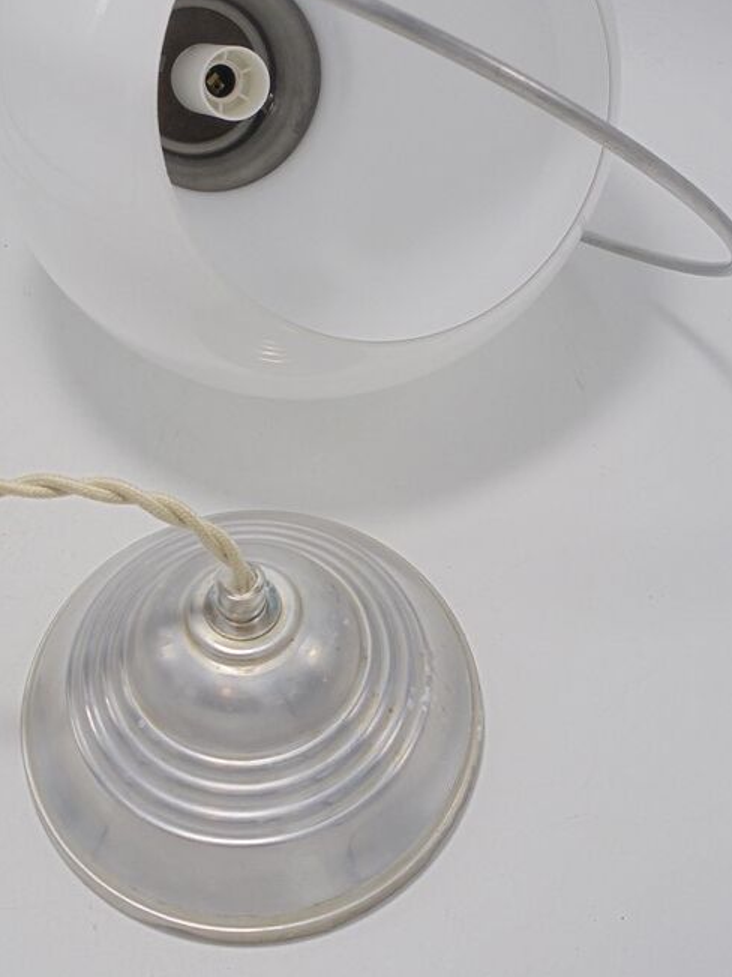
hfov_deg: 30.9
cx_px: 337
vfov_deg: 40.1
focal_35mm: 47
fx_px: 1326
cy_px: 348
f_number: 4
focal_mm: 6.1
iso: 100
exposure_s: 1/80
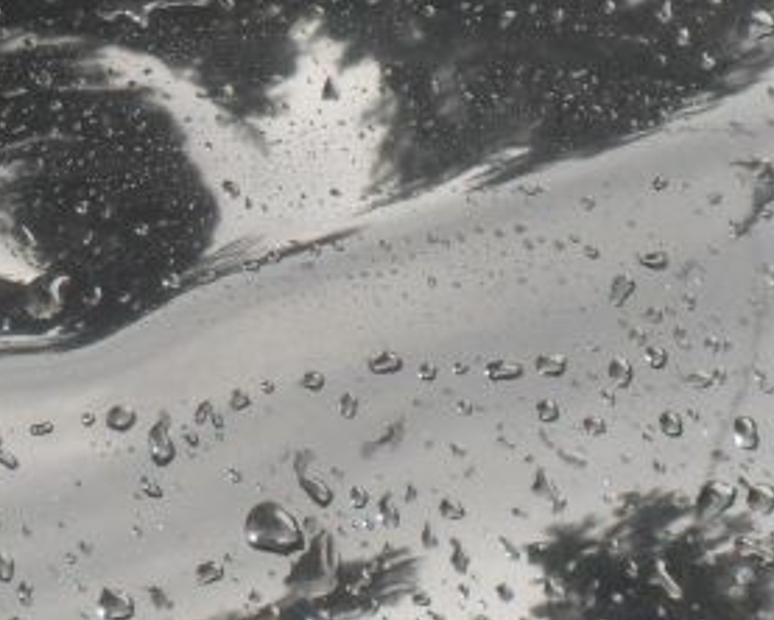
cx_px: -31
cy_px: 218
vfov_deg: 7.2
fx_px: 4906
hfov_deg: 9.0
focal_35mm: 214
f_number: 4.7
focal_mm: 17.3
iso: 640
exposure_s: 1/60
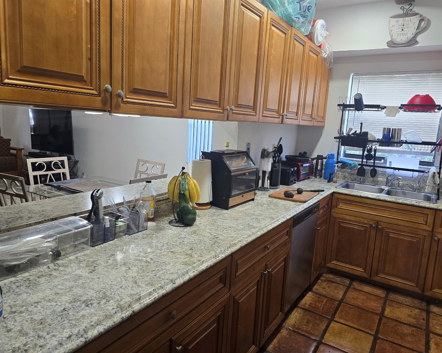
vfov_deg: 58.8
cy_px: 177
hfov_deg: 70.3
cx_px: 222
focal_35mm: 24
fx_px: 314
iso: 200
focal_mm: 6.3
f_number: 1.7
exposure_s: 1/120
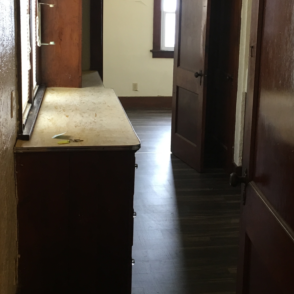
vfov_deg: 30.4
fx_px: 538
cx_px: 181
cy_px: 112
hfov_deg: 30.5
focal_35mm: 56
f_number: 2.2
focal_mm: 4.15
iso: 80
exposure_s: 1/30
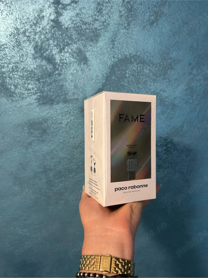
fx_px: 208
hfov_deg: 53.0
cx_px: 104
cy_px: 139
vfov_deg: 67.3
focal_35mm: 26
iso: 320
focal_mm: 5.7
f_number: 1.5
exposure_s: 1/60
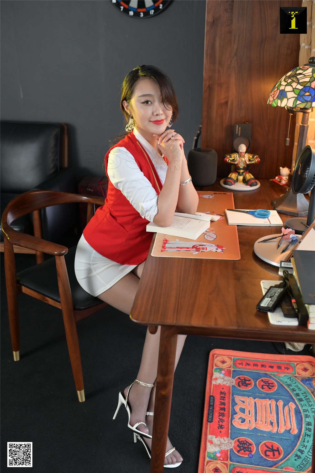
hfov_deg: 37.9
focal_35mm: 35
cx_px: 158
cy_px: 236
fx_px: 459
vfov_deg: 54.4
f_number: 3.2
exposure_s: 1/200
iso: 800
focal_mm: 35
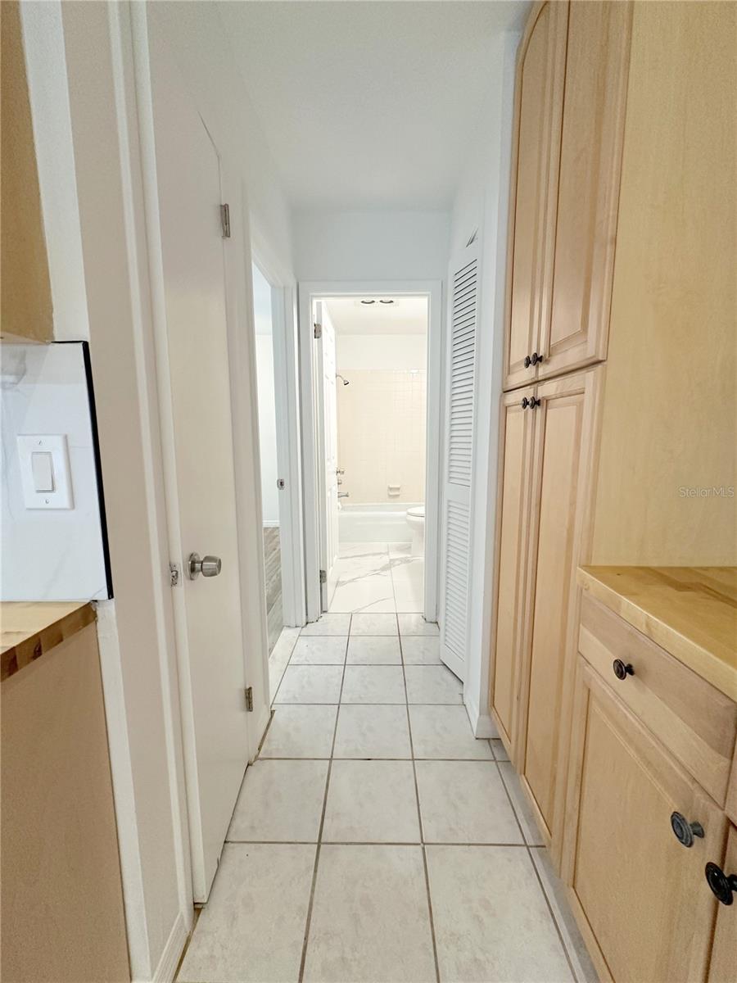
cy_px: 492
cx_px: 368
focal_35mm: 14
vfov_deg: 102.1
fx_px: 397
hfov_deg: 85.7
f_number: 2.2
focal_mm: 2.22
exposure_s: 1/120
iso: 320
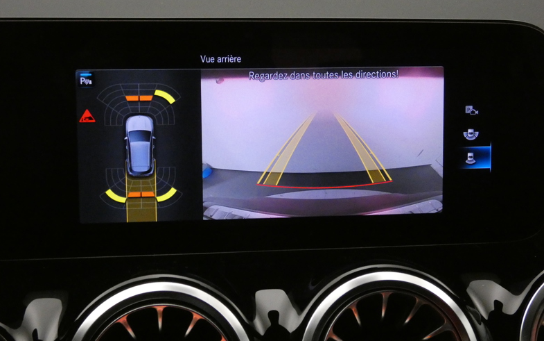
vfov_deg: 24.0
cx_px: 272
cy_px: 143
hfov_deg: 37.5
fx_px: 801
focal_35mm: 54
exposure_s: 1/40
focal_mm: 9
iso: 1600
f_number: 3.9
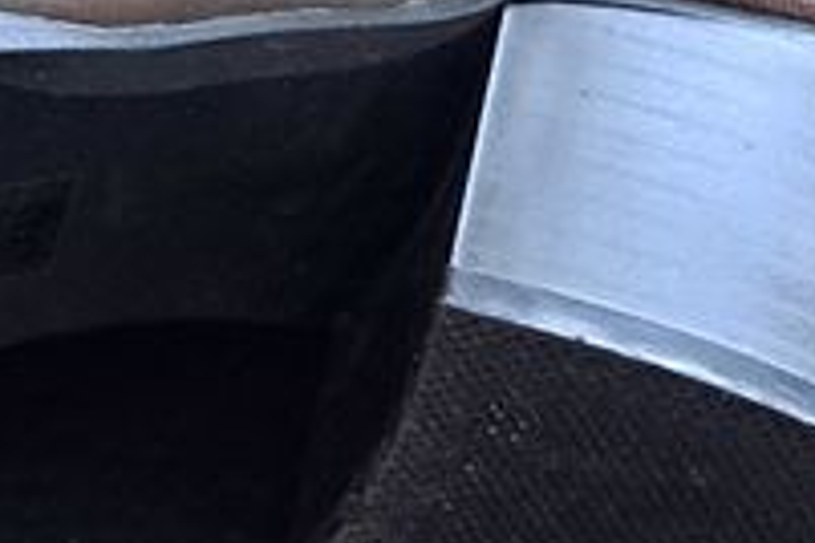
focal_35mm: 124
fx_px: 2807
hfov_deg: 15.3
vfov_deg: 10.8
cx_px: -401
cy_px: -126
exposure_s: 1/25
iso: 500
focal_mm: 5.23
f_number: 1.8
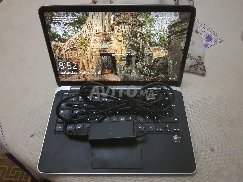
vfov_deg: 53.1
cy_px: 91
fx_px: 183
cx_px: 122
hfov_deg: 67.3
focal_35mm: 26
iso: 500
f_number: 1.7
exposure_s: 1/10
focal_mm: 4.3
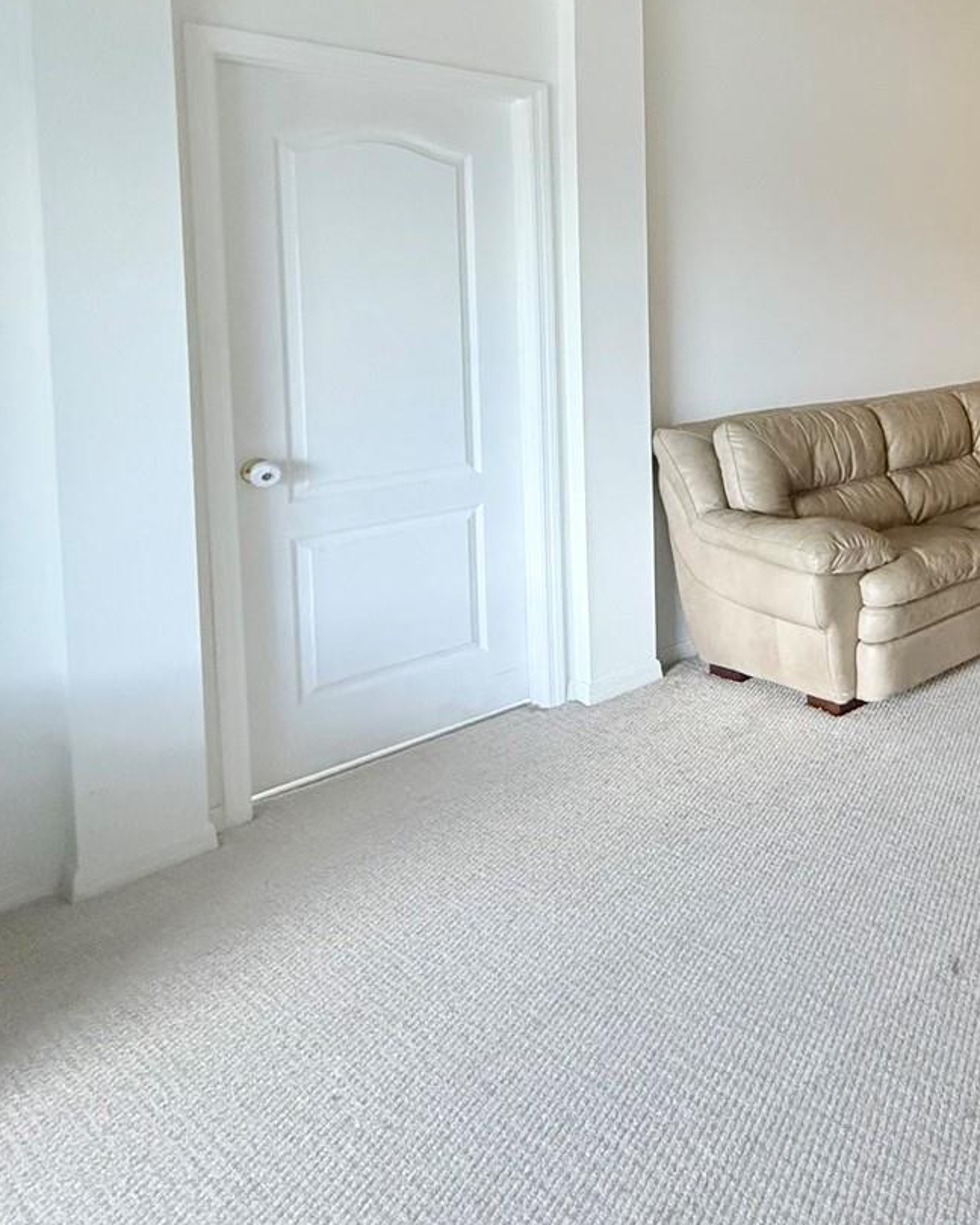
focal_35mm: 27
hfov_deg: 39.6
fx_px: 979
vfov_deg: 61.2
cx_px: 1154
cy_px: 334
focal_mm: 2.22
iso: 640
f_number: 2.2
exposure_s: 1/120
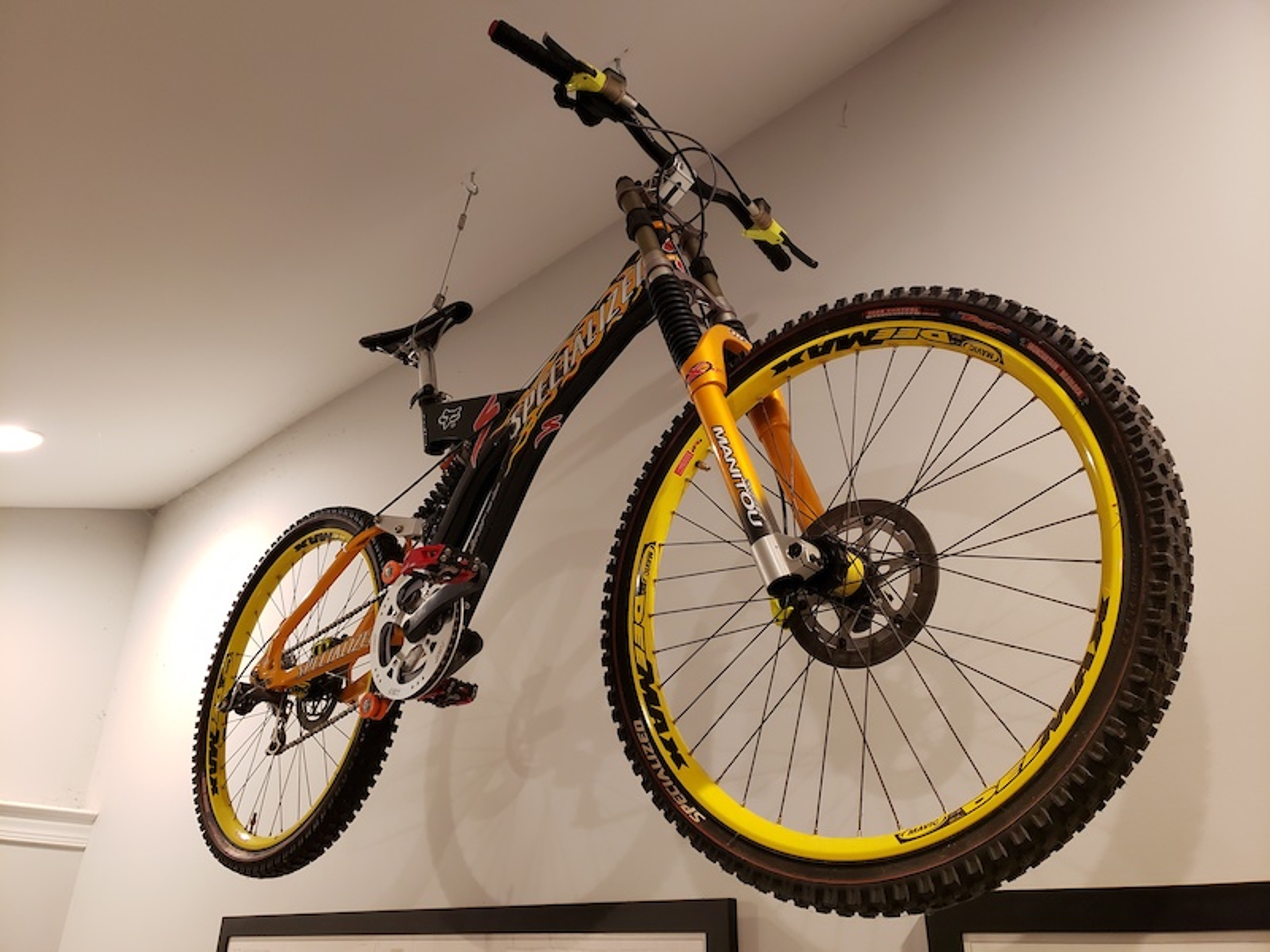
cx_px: 635
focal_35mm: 26
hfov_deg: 67.3
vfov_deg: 53.1
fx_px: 954
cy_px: 476
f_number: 1.5
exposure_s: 1/40
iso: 320
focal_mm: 4.3
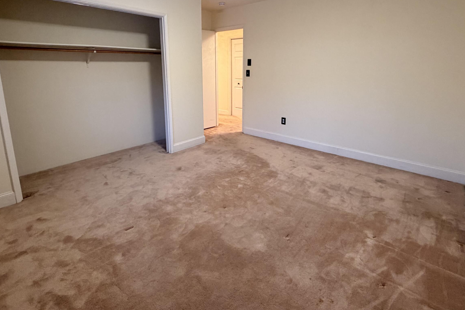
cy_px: 115
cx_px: 227
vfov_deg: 63.6
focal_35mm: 19
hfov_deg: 86.9
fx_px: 245
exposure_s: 1/60
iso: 320
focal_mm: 2.22
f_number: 2.2
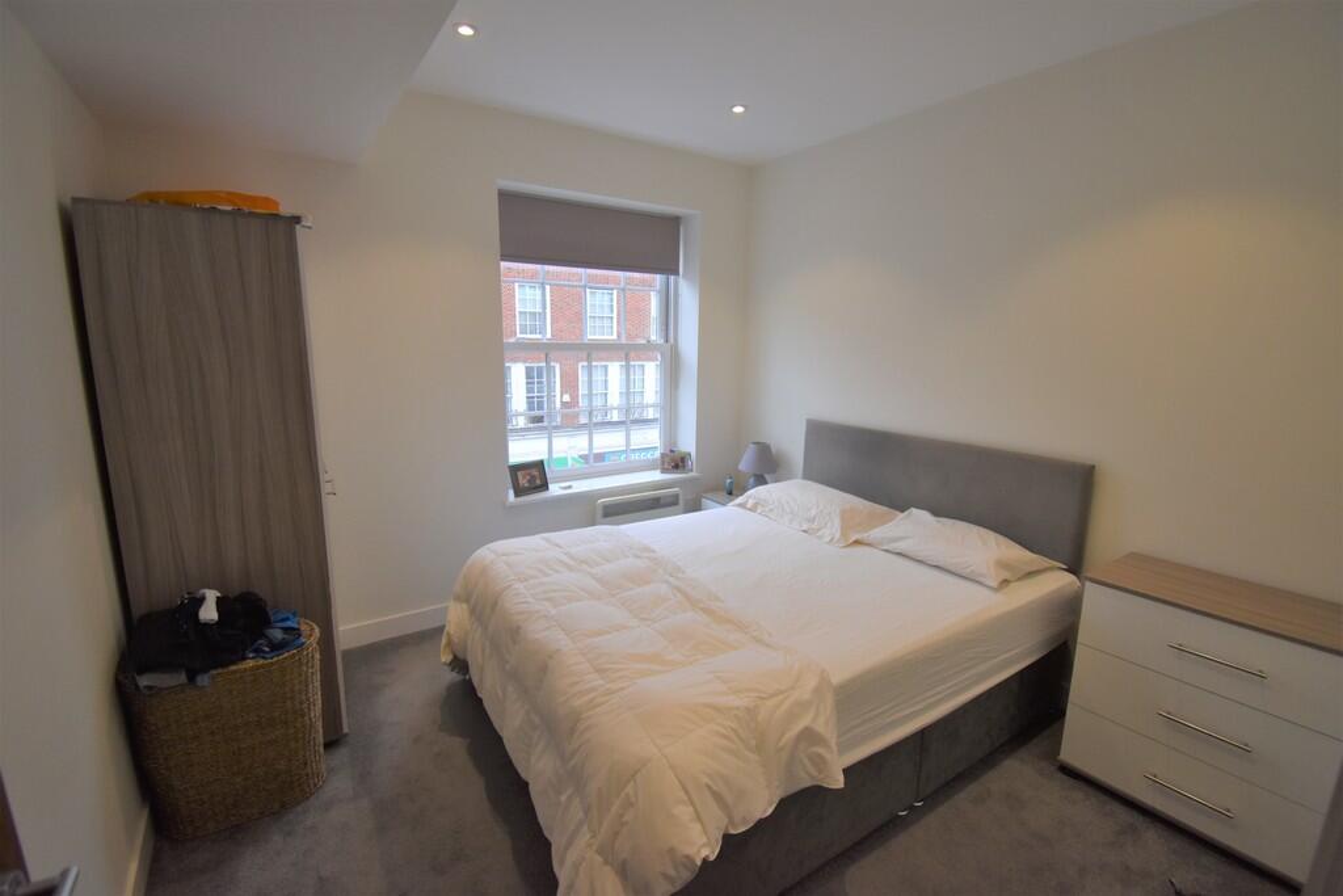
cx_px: 672
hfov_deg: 100.4
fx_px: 560
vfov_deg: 77.3
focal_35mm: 15
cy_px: 448
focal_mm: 10
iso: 560
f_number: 4.5
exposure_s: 1/250
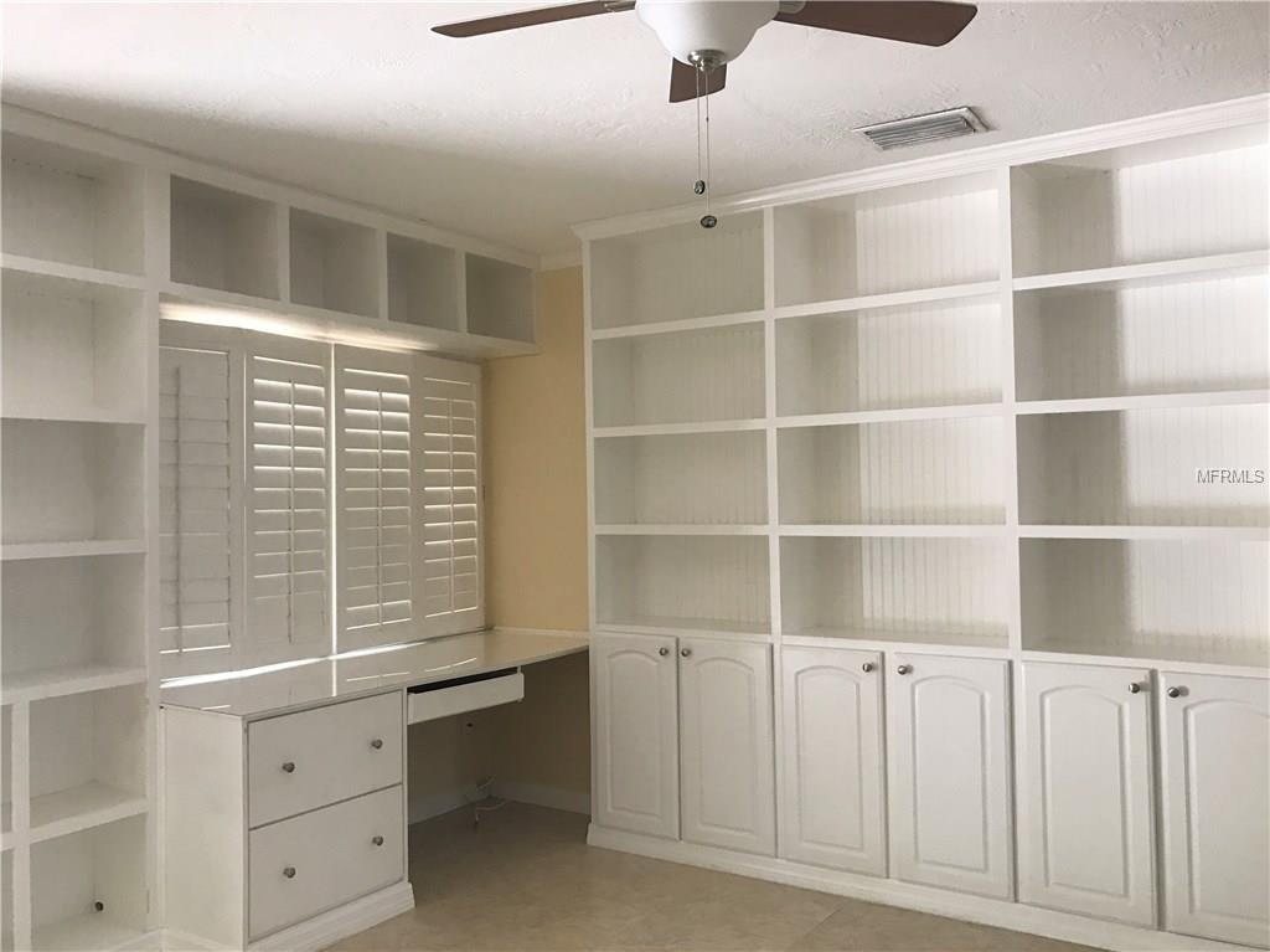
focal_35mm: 28
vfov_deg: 49.7
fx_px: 1027
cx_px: 635
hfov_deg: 63.5
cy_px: 476
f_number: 1.8
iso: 32
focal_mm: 3.99
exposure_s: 1/30
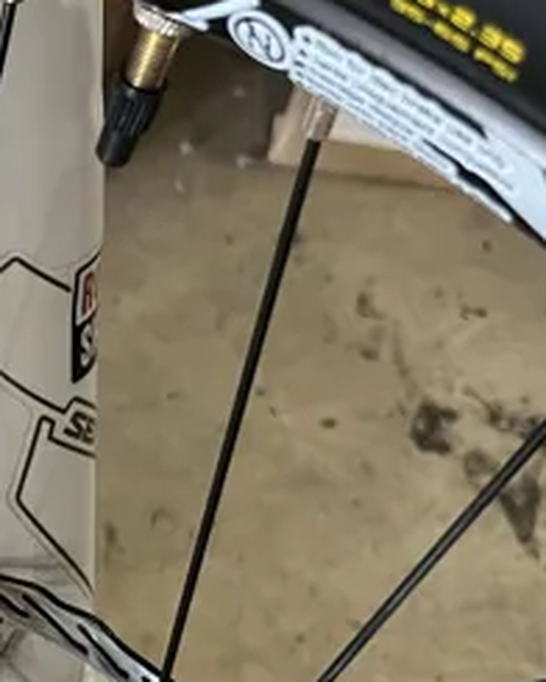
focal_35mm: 83
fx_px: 1677
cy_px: 551
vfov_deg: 22.7
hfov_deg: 17.2
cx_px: -201
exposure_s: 1/50
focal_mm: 5.1
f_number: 1.6
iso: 320
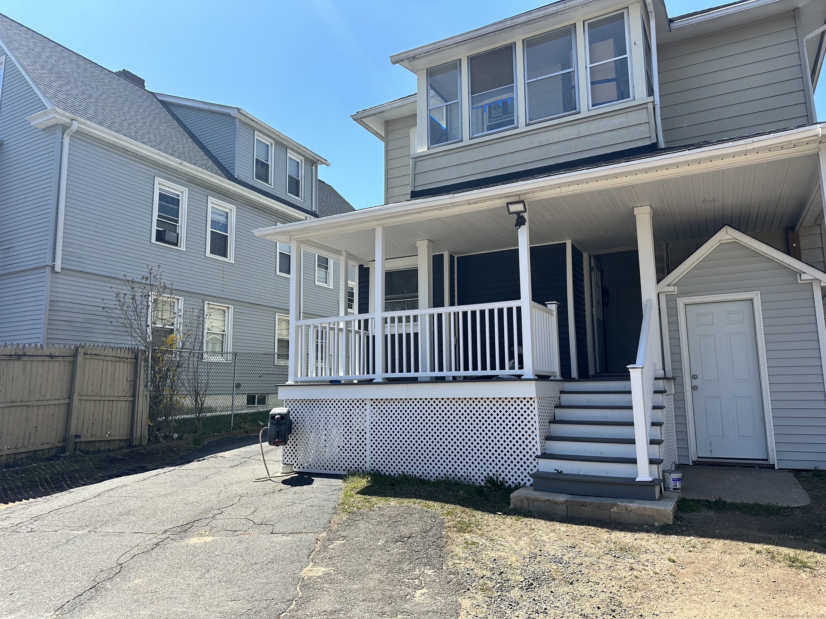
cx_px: 413
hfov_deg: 71.6
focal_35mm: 24
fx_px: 573
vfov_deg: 56.8
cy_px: 310
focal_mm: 6.86
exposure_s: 1/3155
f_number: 1.78
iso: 80
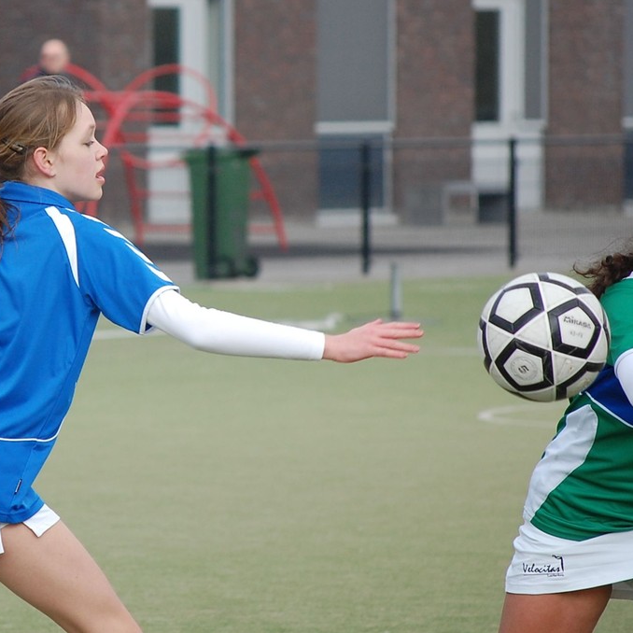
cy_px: 317
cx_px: 255
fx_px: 5372
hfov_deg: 6.7
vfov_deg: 6.7
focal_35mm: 260
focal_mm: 135
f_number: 5
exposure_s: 1/640
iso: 400
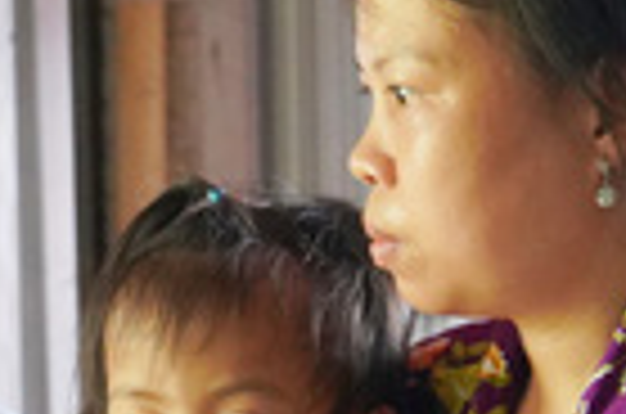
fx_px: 3799
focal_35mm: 219
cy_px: 560
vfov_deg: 6.2
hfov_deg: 9.4
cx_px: 450
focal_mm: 49
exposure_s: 1/160
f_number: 4.5
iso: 5000
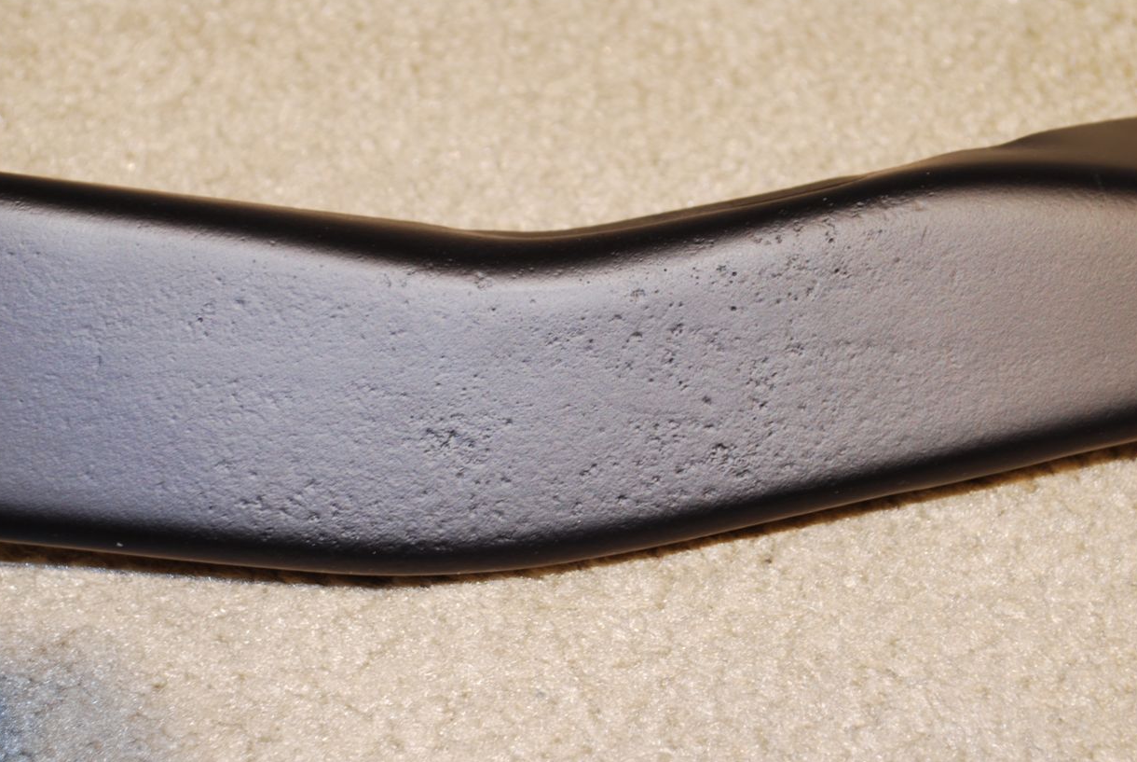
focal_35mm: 87
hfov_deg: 23.5
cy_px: 388
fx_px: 2736
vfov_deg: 15.8
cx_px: 554
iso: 100
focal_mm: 55
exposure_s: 1
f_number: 8
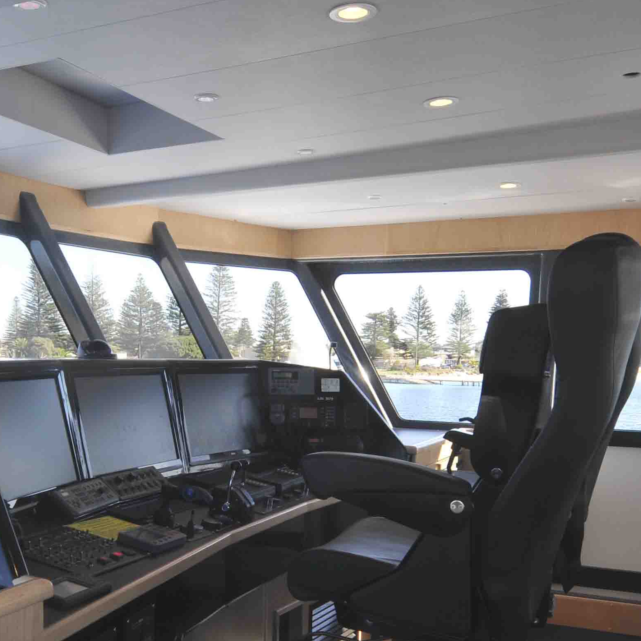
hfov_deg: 39.7
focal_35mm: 42
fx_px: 880
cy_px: 478
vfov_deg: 39.0
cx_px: 238
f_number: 10
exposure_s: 1/60
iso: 200
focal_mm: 12
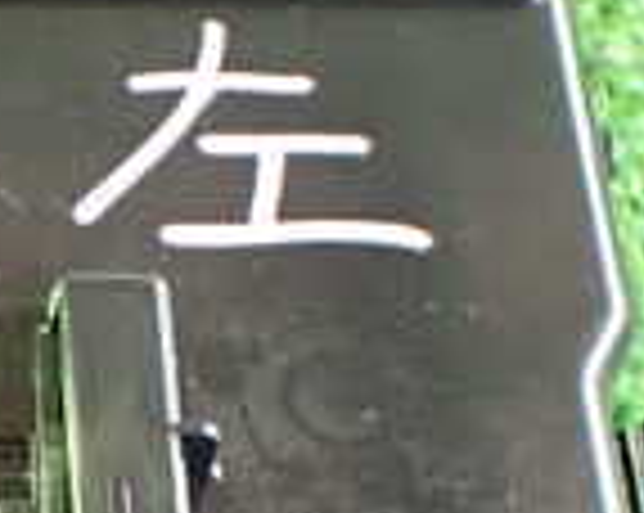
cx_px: -162
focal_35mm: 123
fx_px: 2341
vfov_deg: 12.2
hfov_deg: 15.0
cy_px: 626
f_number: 2.3
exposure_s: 1/40
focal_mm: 5.4
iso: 800
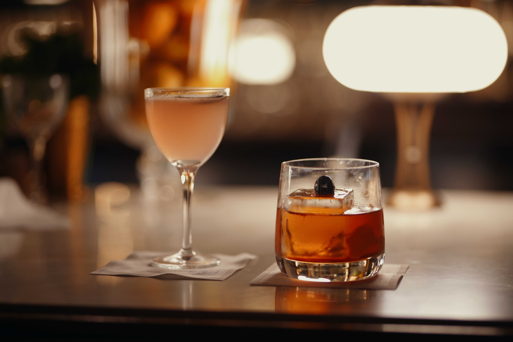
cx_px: 256
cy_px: 171
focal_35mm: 85
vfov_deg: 16.1
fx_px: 1211
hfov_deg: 23.9
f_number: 1.8
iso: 4000
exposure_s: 1/250
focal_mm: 85
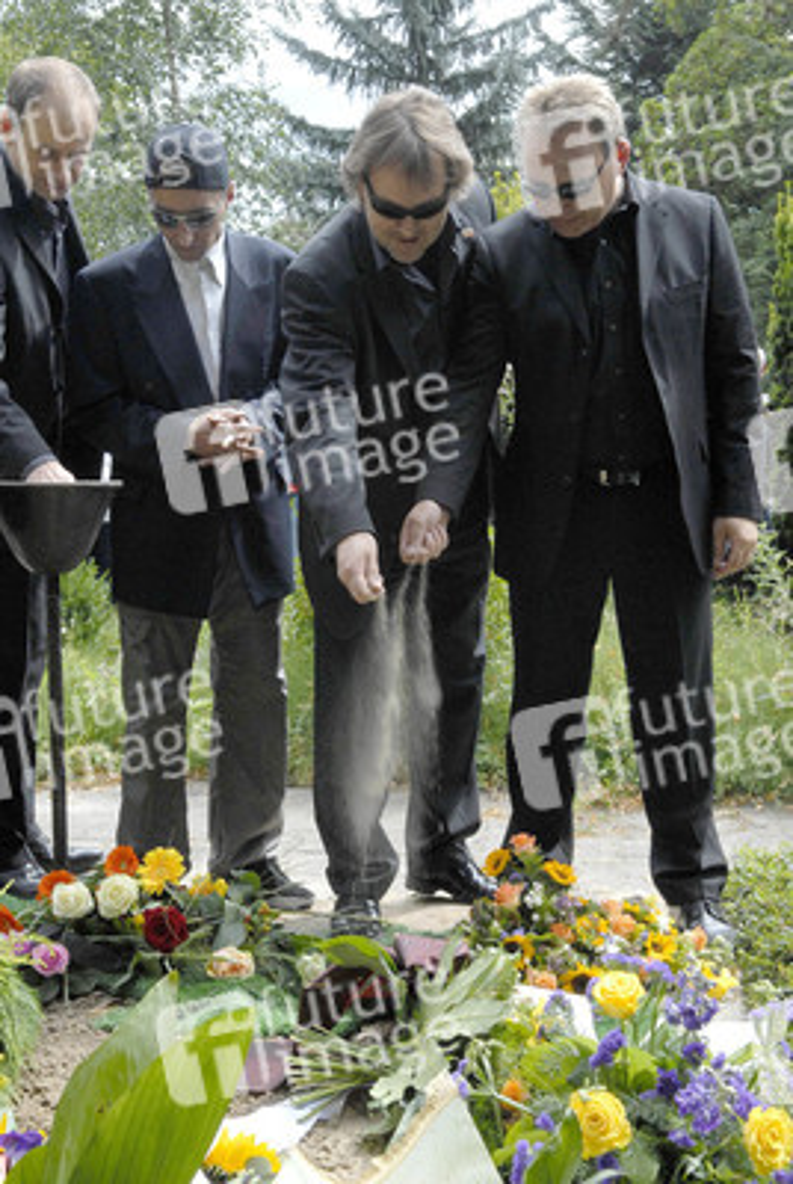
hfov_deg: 28.2
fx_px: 1580
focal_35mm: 48
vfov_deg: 41.1
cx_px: 396
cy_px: 592
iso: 400
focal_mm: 32
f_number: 9
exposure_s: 1/200
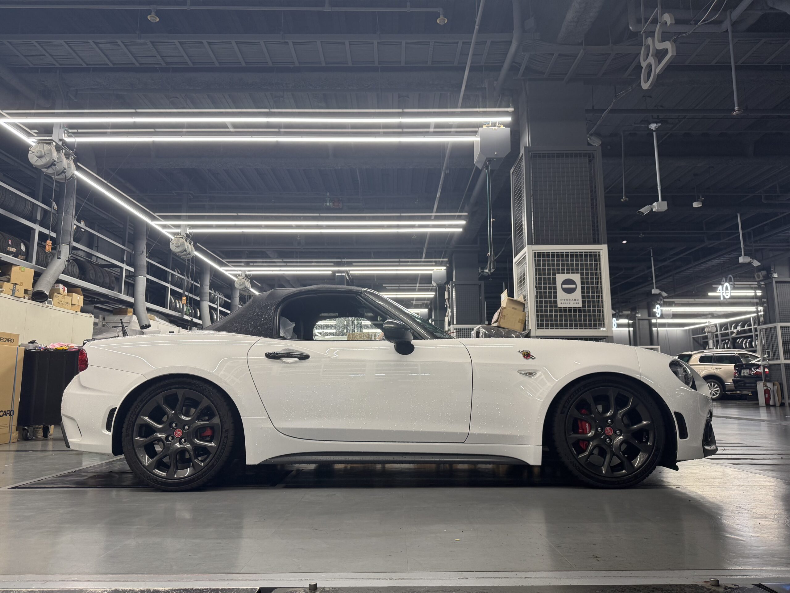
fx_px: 548
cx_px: 395
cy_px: 296
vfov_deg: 56.8
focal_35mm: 24
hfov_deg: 71.6
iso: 125
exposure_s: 1/100
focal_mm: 6.76
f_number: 1.78
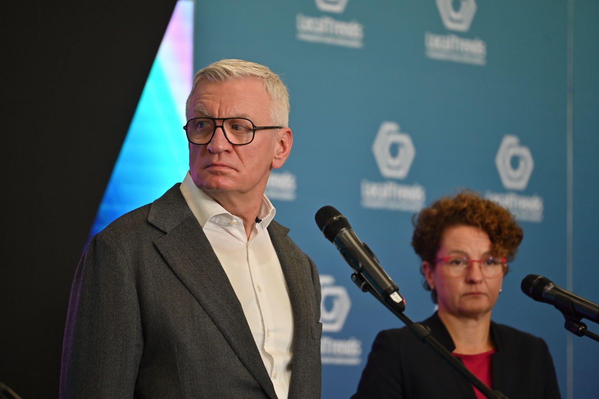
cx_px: 300
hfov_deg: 11.4
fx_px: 2995
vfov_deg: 7.6
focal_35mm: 180
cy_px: 200
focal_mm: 180
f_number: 2.8
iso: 560
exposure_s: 1/200
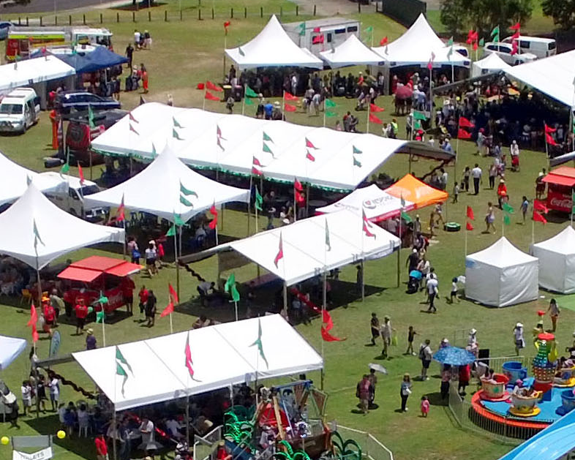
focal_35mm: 97
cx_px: 346
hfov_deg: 19.7
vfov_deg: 15.6
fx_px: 1651
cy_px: 434
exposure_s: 1/2494
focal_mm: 3.61
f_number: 2.8
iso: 100
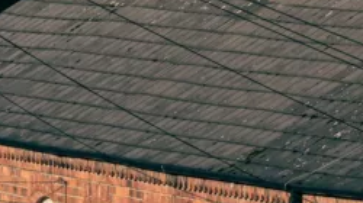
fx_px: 7750
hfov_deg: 2.7
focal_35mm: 806
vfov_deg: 1.5
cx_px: 537
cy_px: -57
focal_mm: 160
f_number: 9
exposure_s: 1/160
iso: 100
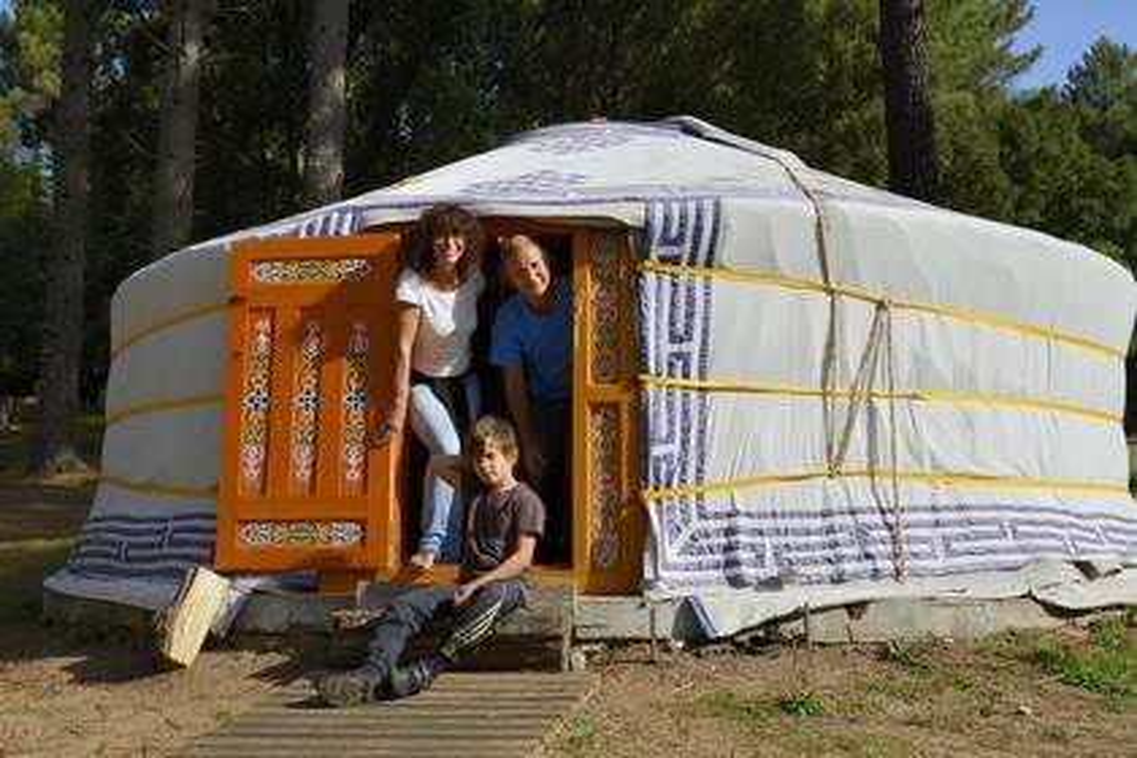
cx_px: 568
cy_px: 379
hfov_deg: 50.7
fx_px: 1200
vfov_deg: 35.1
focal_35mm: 38
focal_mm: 38
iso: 200
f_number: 9
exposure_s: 1/250
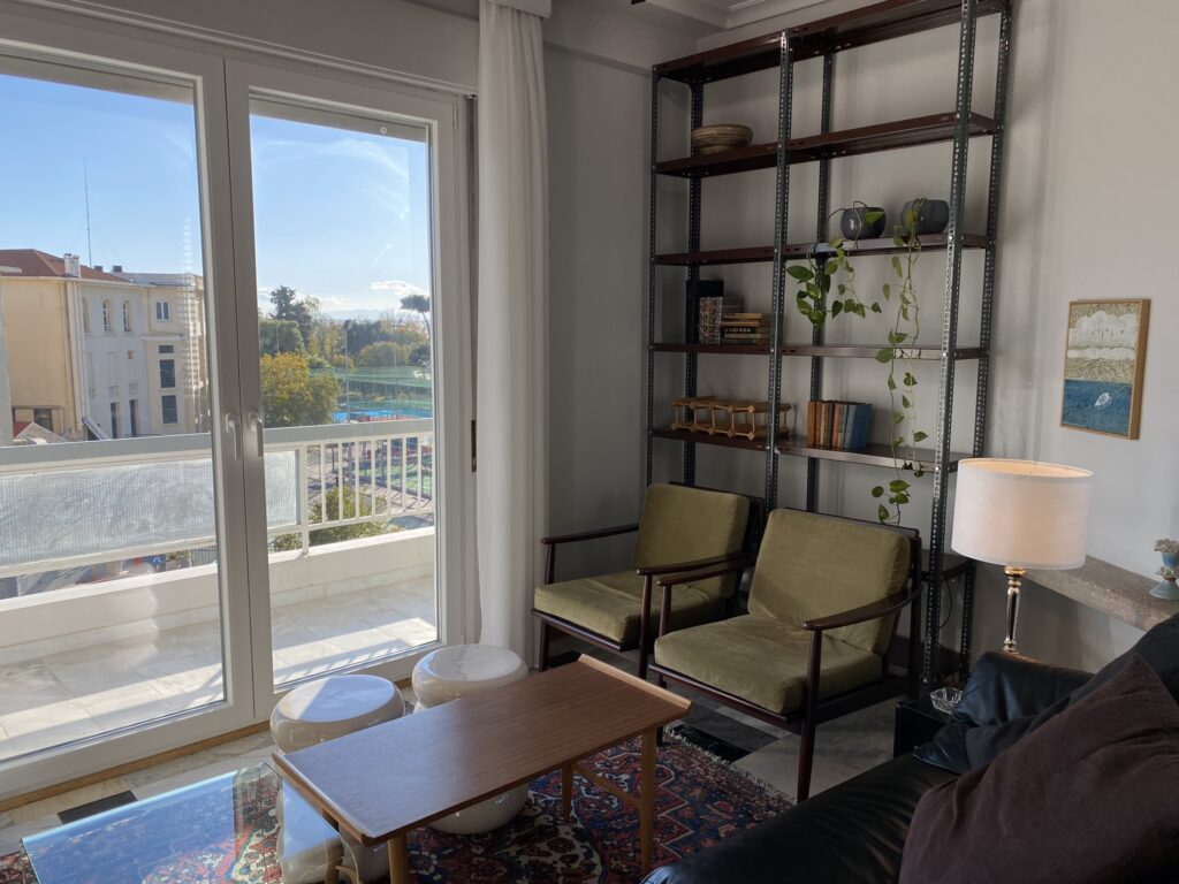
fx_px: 886
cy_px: 442
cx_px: 590
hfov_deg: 67.3
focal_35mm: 26
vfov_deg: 53.1
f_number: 1.8
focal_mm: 4.25
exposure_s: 1/698
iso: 32
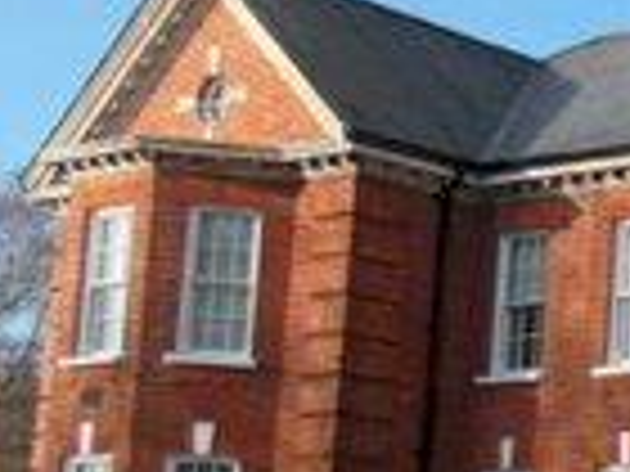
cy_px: 479
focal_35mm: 100
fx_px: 1820
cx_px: 1426
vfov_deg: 14.5
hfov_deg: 14.5
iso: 80
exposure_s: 1/640
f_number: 2.8
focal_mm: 3.6
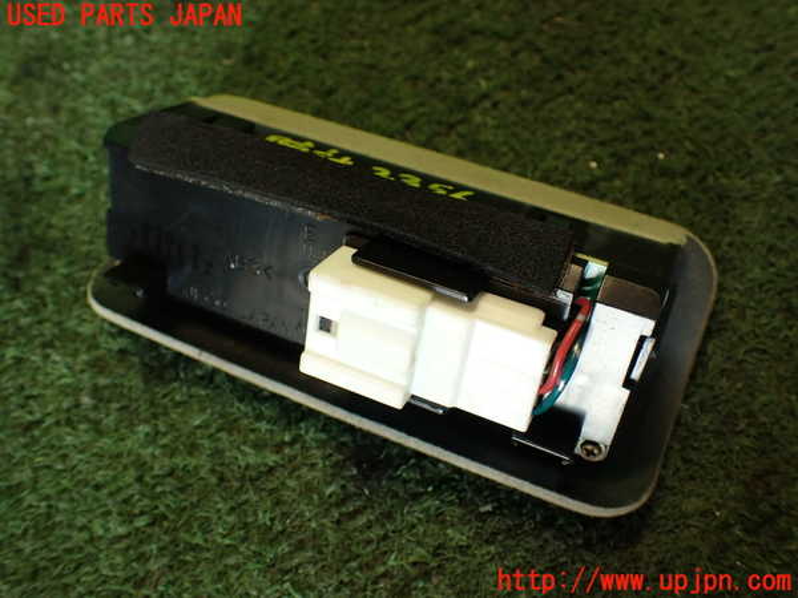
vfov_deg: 44.2
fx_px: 738
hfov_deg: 56.8
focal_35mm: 32
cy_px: 299
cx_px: 399
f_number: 2.4
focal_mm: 5.79
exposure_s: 1/50
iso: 200
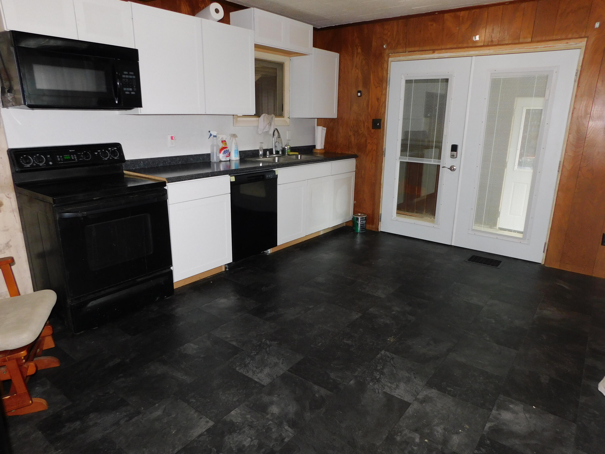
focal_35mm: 23
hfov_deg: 73.9
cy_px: 227
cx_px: 302
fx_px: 402
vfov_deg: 58.9
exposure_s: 1/30
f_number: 3
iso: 200
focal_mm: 4
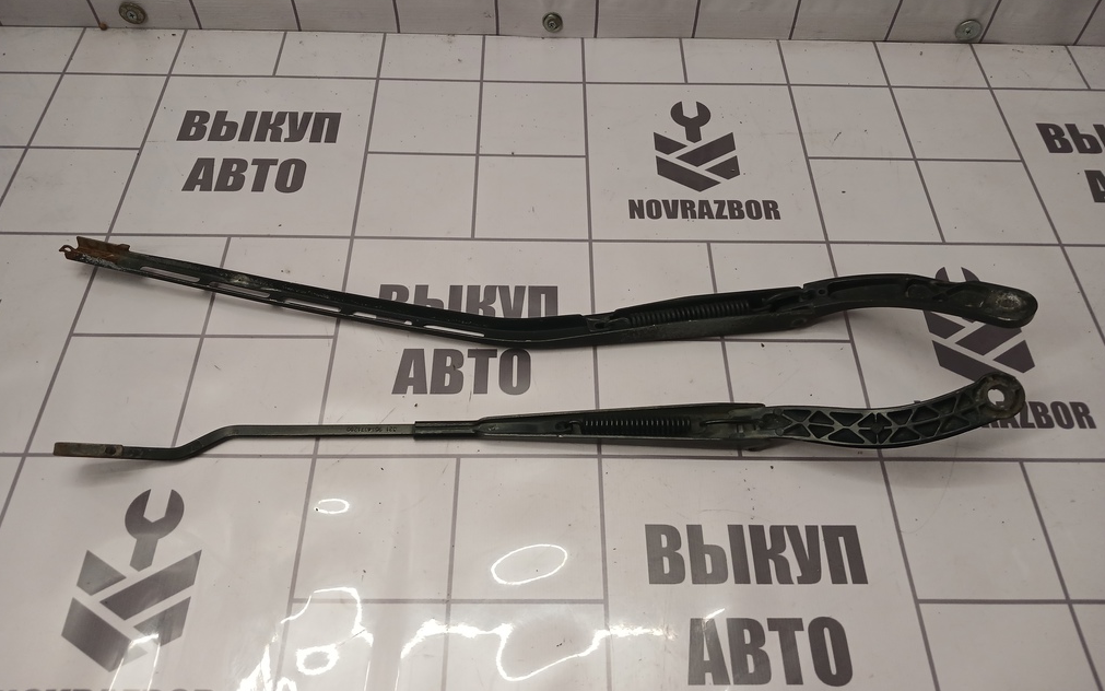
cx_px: 549
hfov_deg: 64.6
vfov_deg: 43.1
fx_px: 873
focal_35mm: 29
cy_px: 298
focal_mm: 4
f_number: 1.8
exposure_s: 1/50
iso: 80
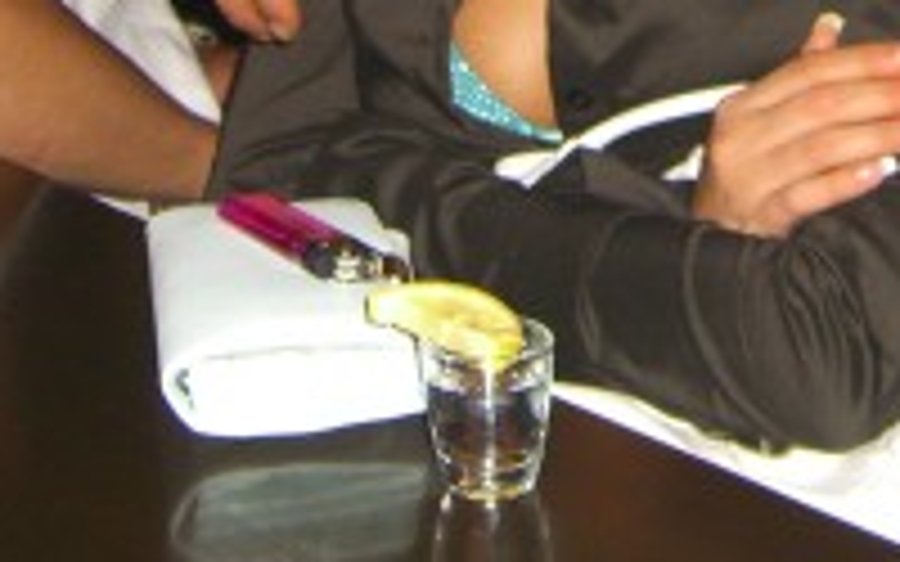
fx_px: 2968
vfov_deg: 10.4
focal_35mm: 121
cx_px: 720
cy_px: -355
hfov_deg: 17.1
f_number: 2.8
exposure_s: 1/60
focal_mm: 7.9
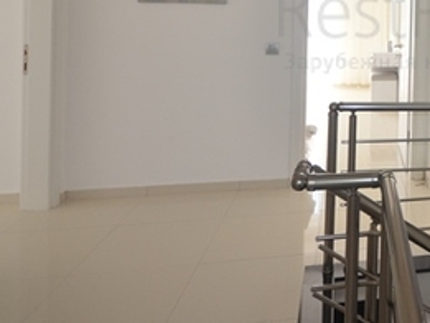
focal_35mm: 40
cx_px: 479
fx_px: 497
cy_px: -2
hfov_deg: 38.3
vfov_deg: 33.0
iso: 200
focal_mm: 10
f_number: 5
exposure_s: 1/60
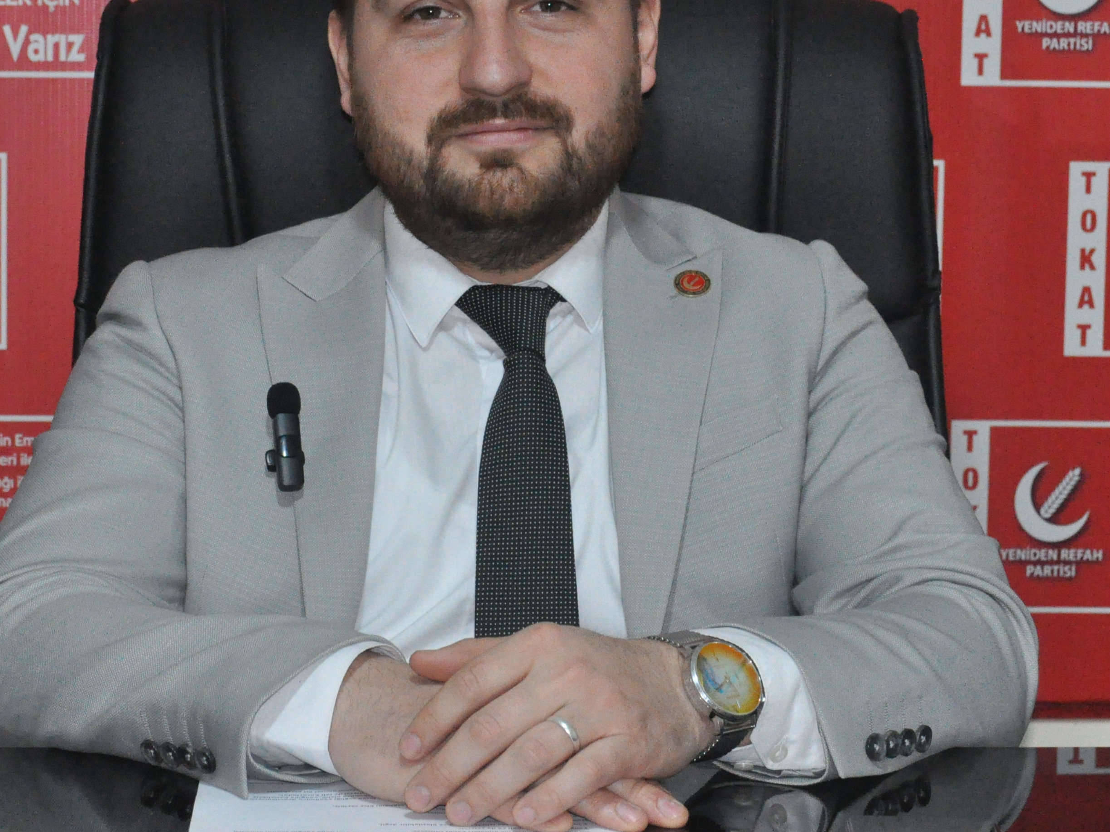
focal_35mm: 126
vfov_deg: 11.8
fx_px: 4040
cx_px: 446
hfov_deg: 15.6
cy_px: 297
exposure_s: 1/60
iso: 3200
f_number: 5.6
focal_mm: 50
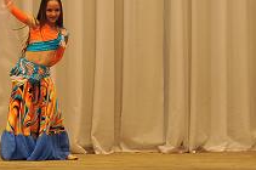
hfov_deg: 9.5
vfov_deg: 6.8
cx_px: -252
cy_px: 53
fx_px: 1434
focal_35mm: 202
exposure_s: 1/200
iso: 200
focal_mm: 50
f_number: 2.8
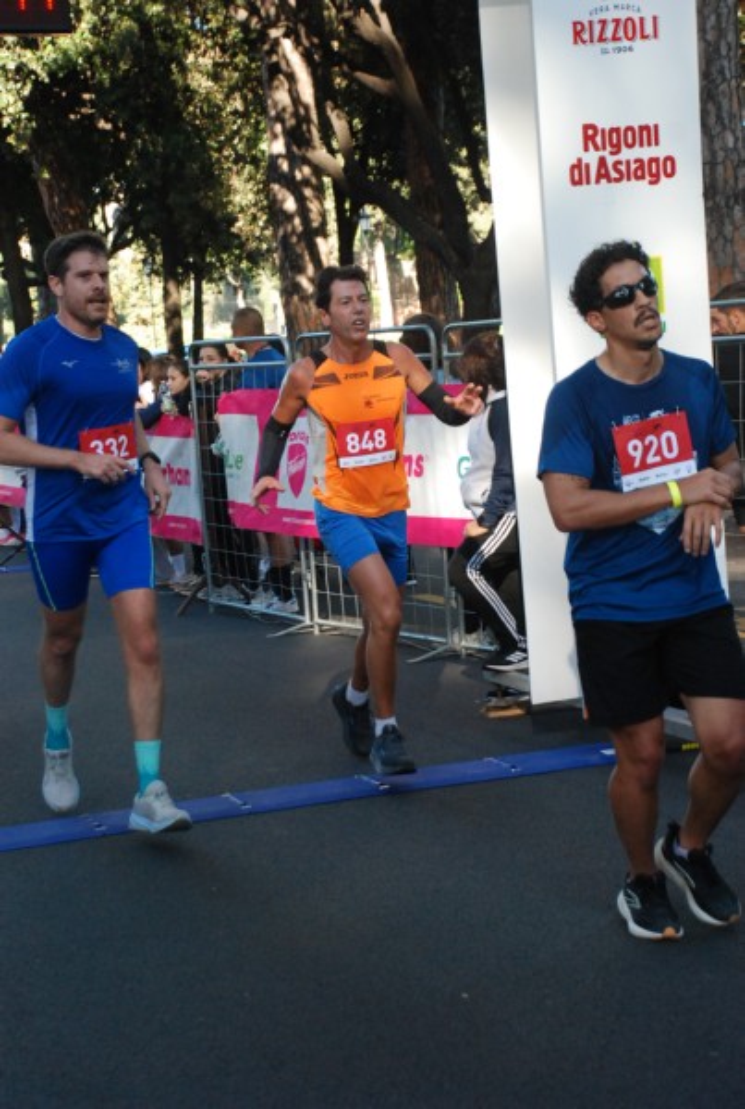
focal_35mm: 75
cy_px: 554
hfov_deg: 18.3
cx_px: 372
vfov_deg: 26.9
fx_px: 2316
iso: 1000
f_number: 5
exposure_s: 1/400
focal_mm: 50
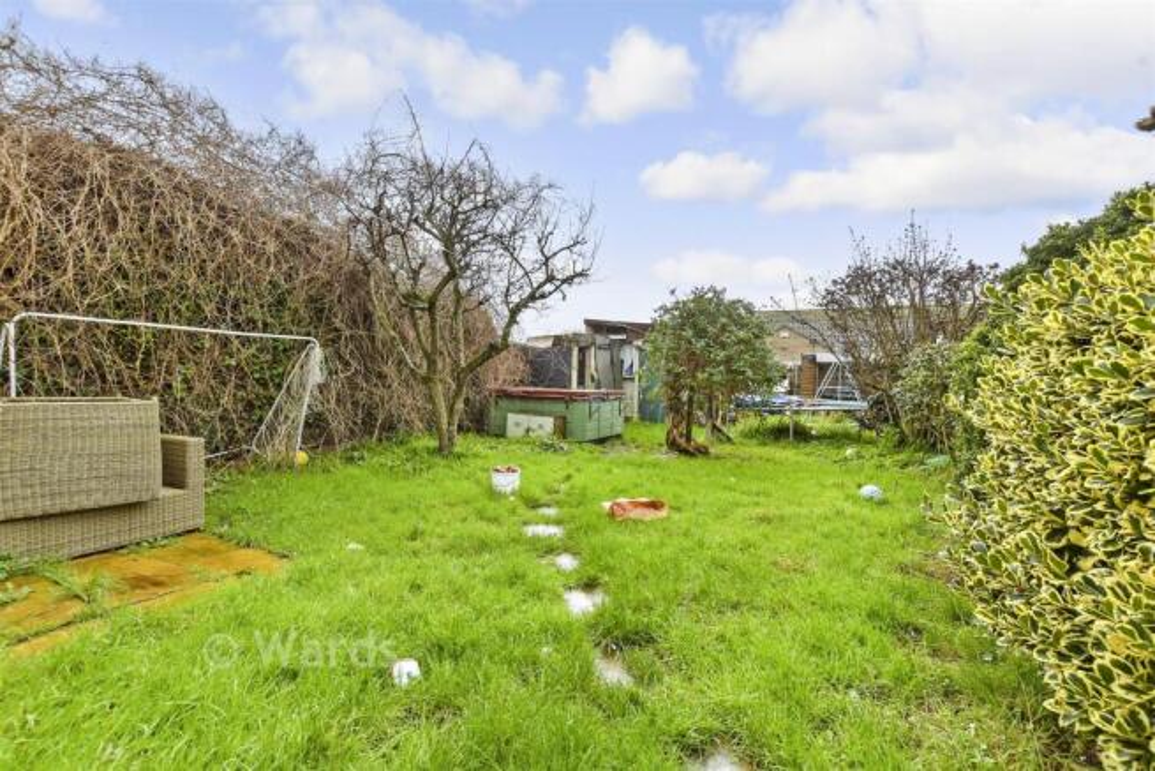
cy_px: 386
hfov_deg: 100.4
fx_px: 481
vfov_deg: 77.4
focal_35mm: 15
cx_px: 578
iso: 400
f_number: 8
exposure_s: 1/125
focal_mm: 10
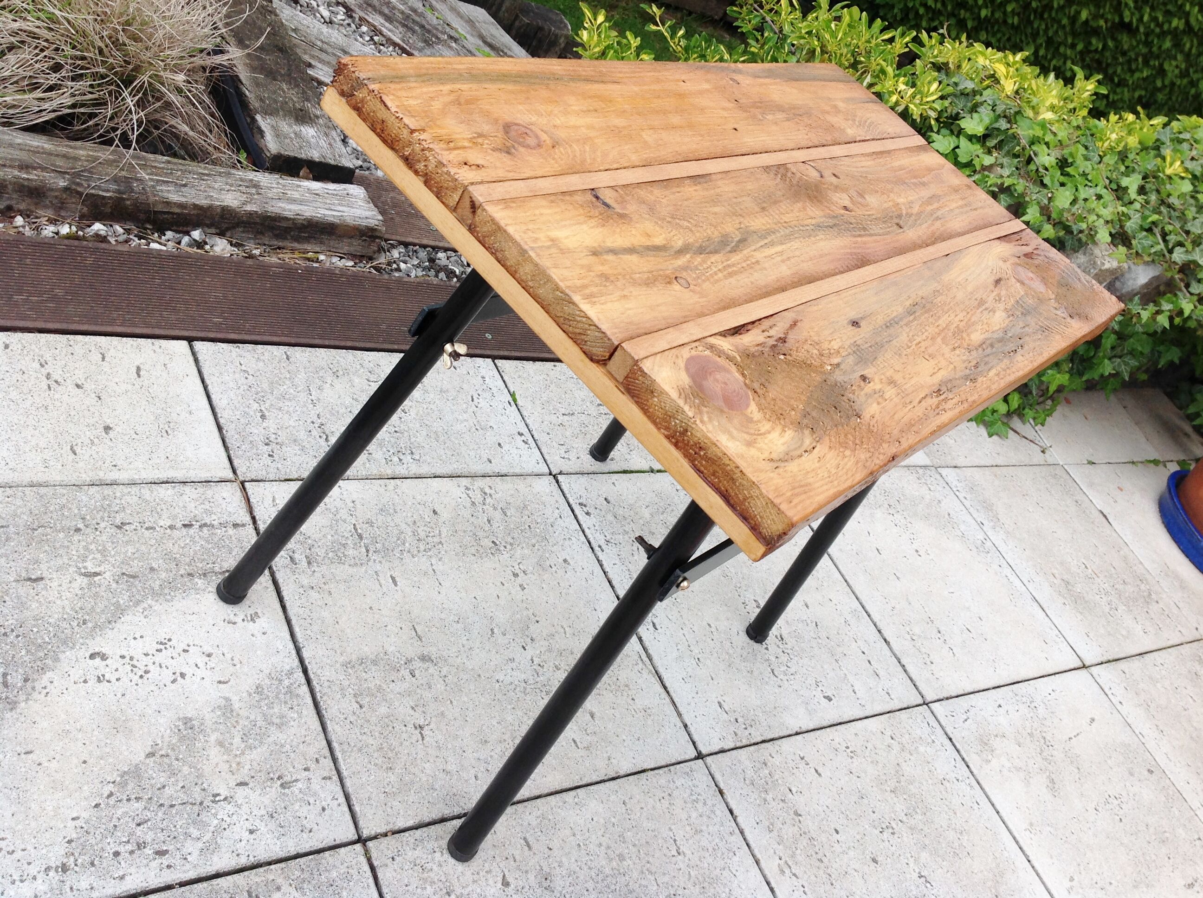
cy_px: 449
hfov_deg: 52.7
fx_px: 1215
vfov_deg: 40.6
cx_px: 602
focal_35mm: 35
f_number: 2.4
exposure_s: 1/210
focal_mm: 4.28
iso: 50
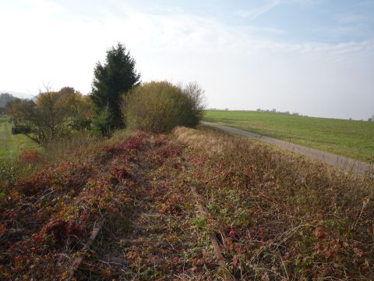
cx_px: 187
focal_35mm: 32
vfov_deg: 44.2
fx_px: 346
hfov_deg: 56.8
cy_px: 140
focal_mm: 5.2
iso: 100
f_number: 4.5
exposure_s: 1/400
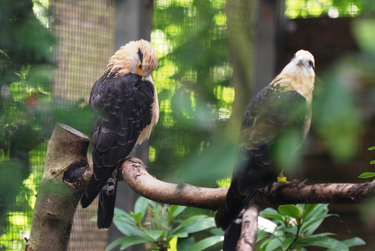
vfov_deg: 5.4
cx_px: 188
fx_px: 2659
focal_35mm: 255
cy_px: 126
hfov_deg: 8.1
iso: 320
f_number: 4.8
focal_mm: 170
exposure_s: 1/60
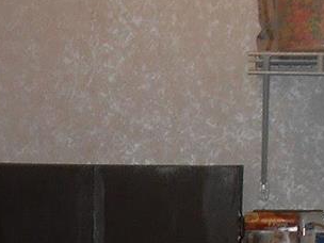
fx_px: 1825
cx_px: 22
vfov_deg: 7.5
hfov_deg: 10.1
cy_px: 355
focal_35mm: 195
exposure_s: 1/45
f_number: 2.8
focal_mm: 6.3
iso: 100
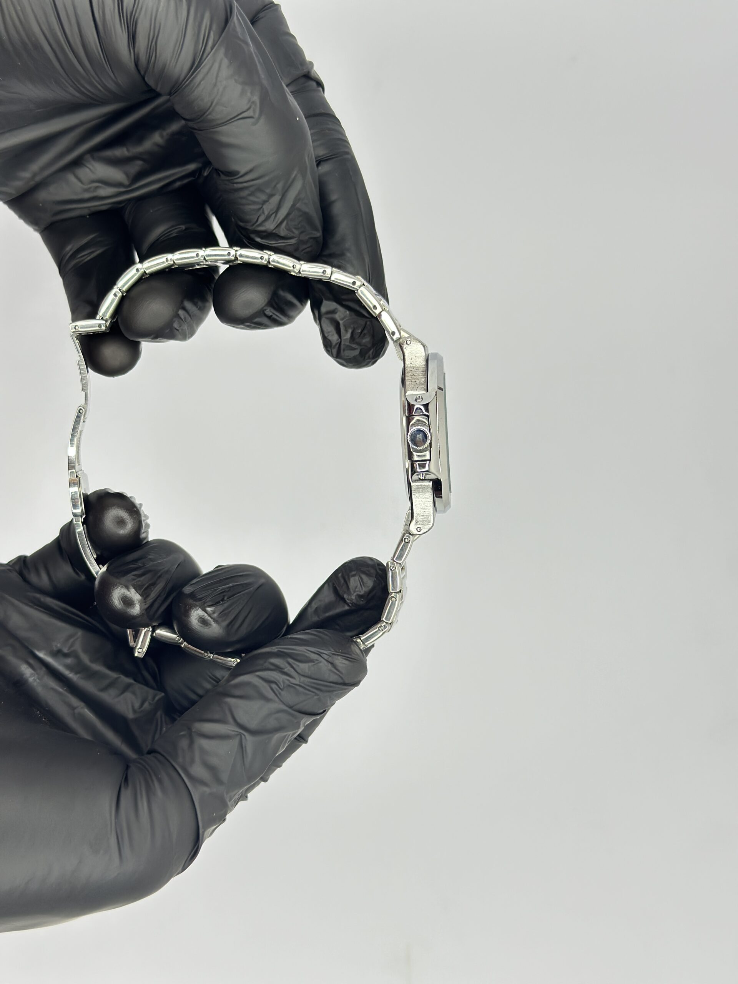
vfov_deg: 39.7
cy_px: 492
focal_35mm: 48
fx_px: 1364
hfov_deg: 30.3
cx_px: 369
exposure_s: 1/173
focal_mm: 6.86
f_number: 1.78
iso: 64
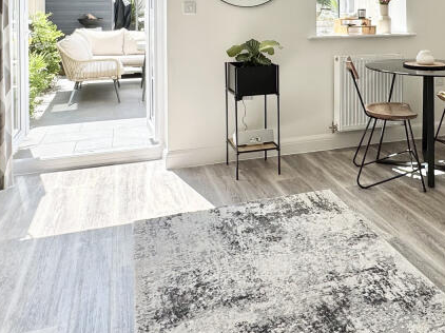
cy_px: 7
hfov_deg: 53.6
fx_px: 437
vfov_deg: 37.7
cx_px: 265
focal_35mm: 34
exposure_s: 1/569
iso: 50
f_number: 2.2
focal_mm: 2.22
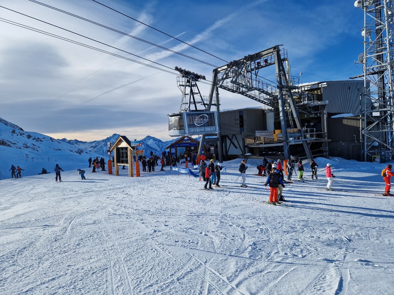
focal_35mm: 23
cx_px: 197
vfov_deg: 58.9
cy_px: 148
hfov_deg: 73.9
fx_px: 262
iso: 50
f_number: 1.8
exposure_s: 1/1772
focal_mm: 5.4
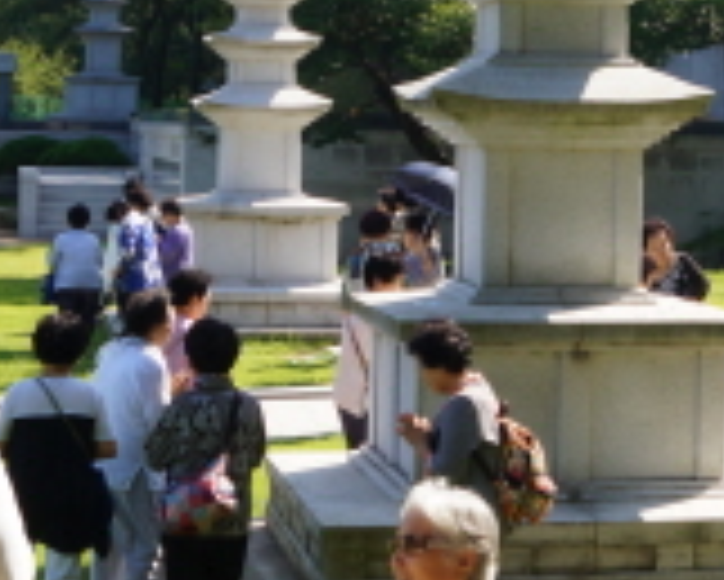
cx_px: 809
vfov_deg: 13.9
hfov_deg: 16.9
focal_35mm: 110
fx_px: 2358
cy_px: 101
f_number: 9
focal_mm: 18
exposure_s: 1/80
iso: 100
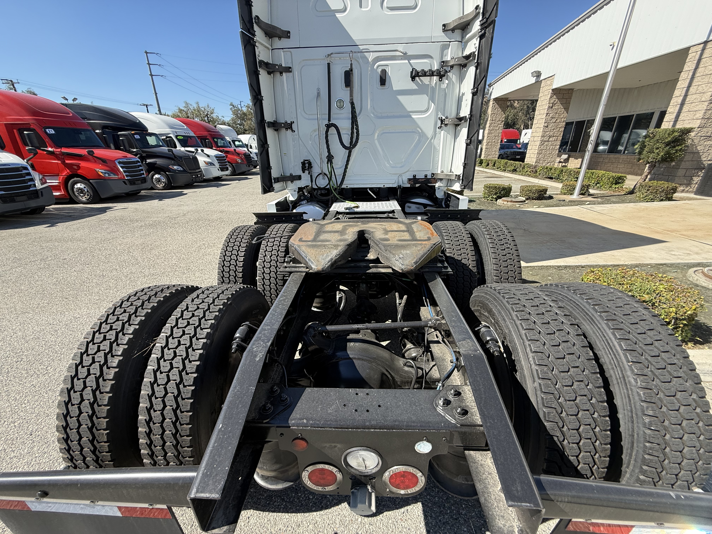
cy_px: 267
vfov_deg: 85.7
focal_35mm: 14
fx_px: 288
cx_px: 356
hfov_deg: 102.1
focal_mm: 2.22
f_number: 2.2
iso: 50
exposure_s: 1/742
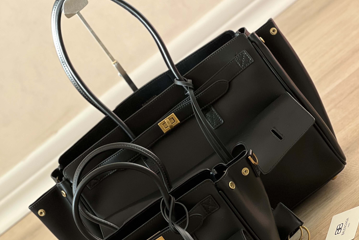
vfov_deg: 12.7
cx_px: 180
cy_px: 162
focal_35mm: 108
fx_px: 1077
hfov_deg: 18.9
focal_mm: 9
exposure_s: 1/121
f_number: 2.8
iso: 64
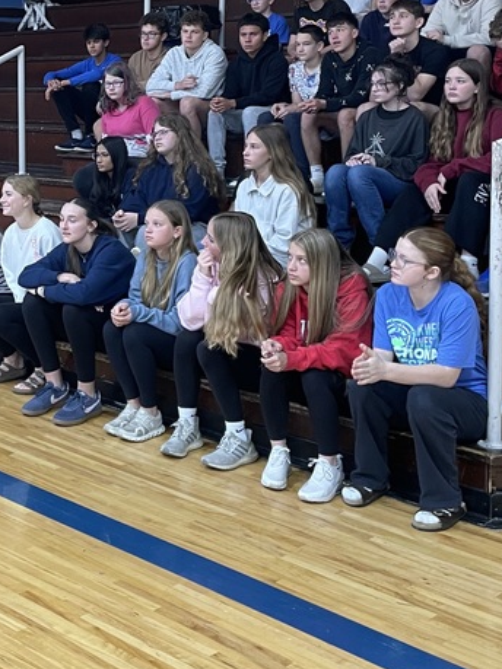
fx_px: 1122
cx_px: 10
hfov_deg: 24.2
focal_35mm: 58
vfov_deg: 32.7
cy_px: 185
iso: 125
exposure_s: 1/60
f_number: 1.6
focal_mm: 4.2
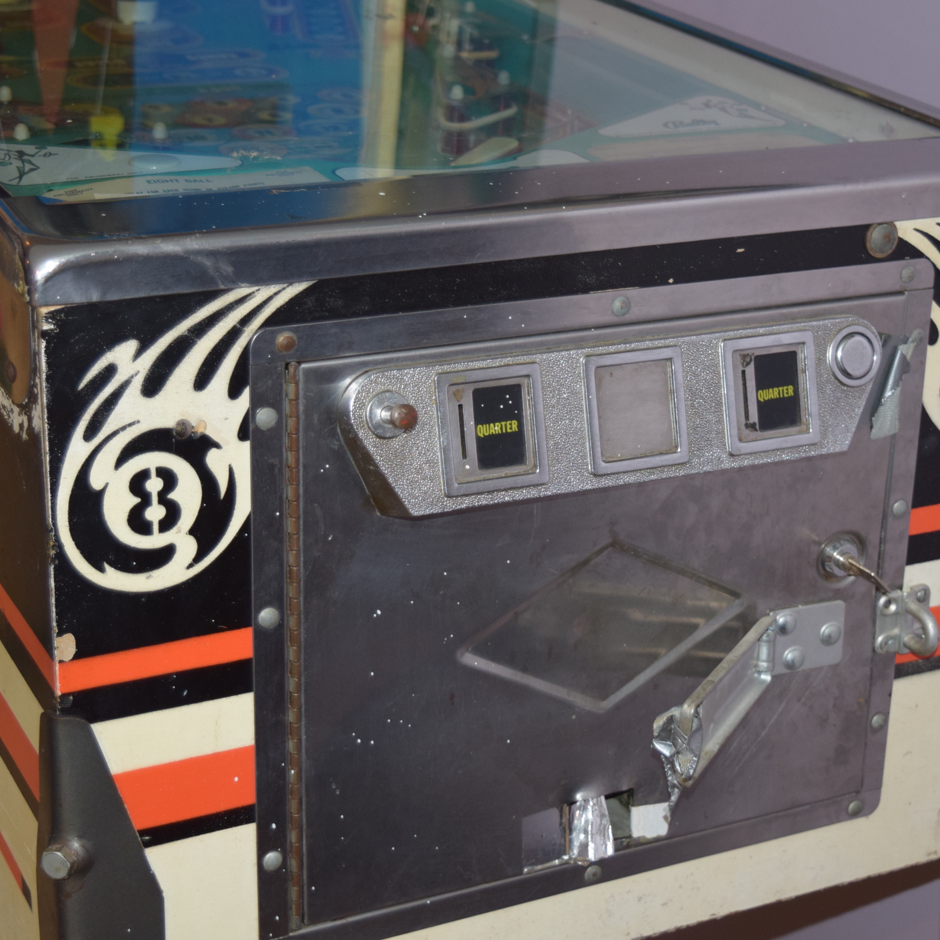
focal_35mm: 68
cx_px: 543
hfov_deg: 25.5
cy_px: 466
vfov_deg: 25.5
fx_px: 2078
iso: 800
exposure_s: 1/30
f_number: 4.5
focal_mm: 35
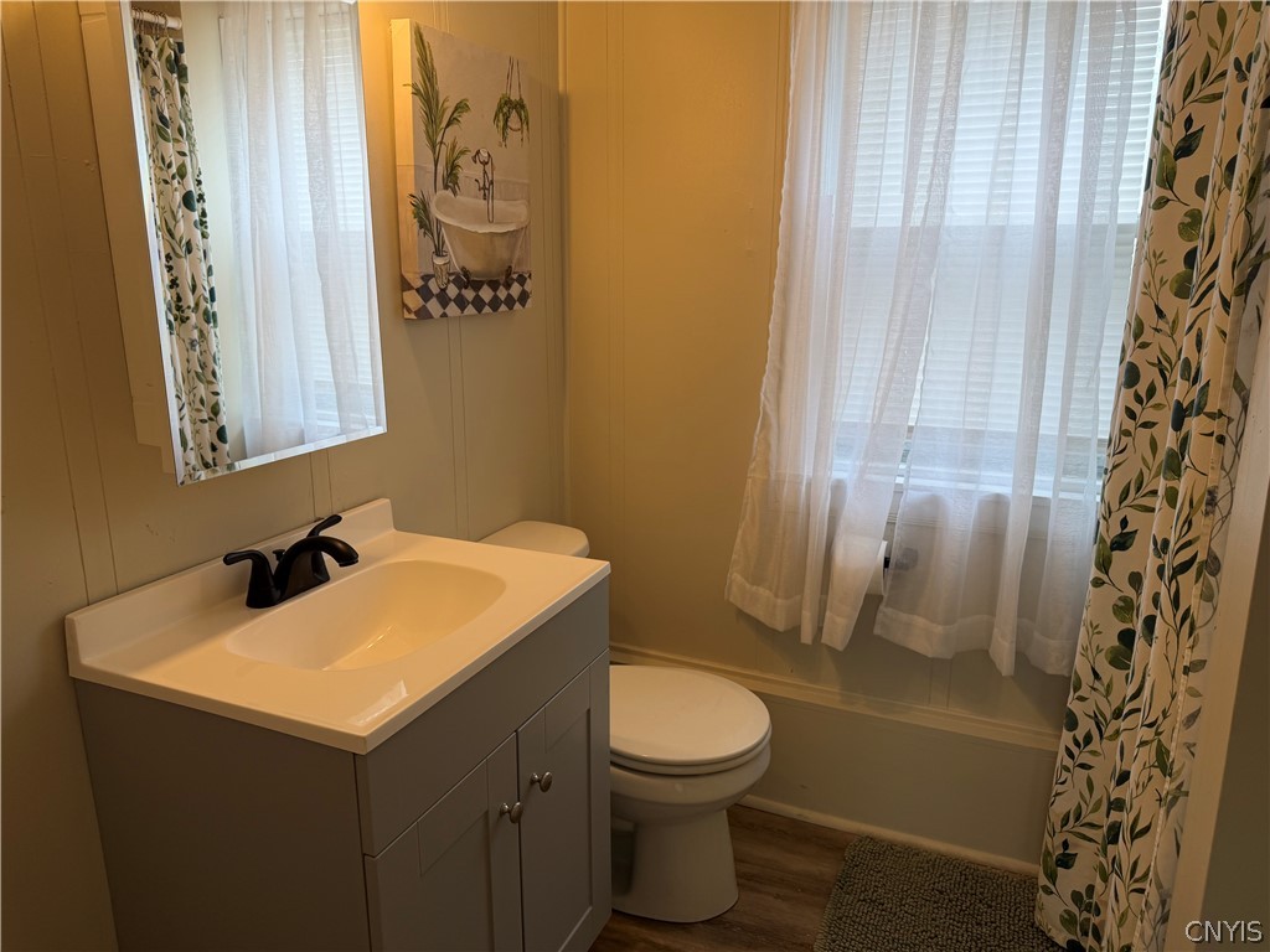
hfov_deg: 71.6
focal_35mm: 24
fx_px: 881
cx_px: 635
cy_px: 476
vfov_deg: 56.8
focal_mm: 6.76
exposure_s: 1/120
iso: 64
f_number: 1.78
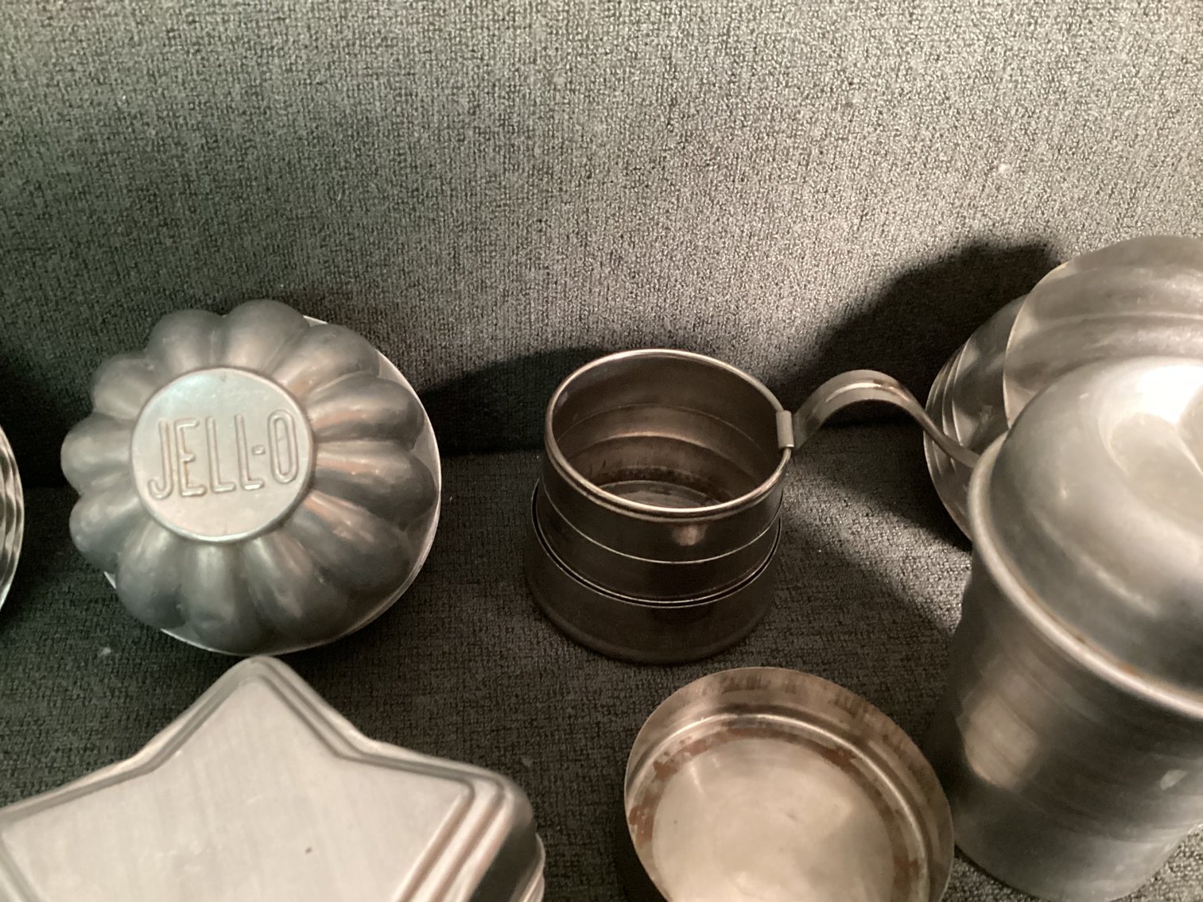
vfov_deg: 45.4
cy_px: 451
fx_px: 1077
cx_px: 602
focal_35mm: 31
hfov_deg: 58.3
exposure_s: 1/24
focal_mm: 3.3
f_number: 2.4
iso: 800
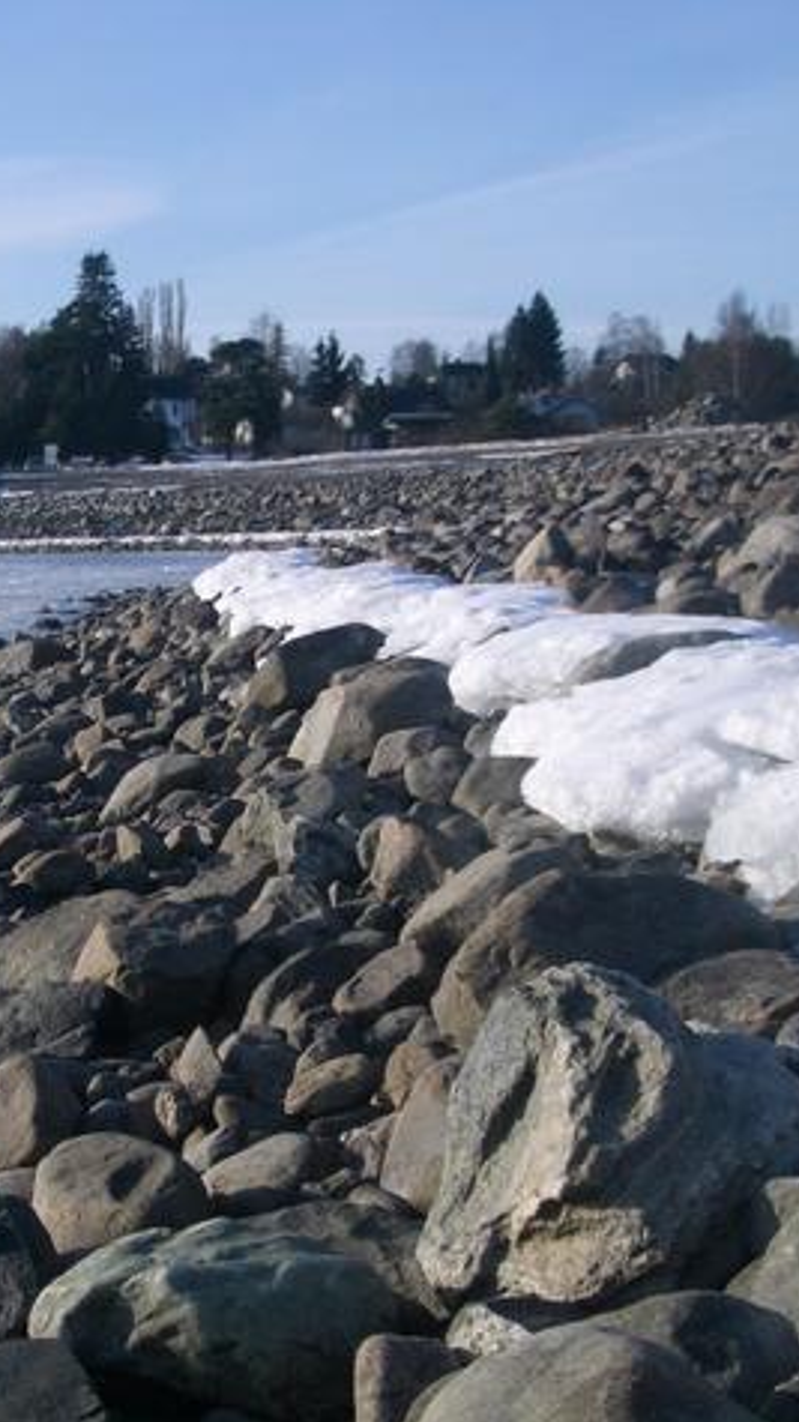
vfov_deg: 29.4
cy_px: 710
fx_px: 2713
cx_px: -39
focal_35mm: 72
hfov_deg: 16.3
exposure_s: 1/320
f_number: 5
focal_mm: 8.2
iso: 50
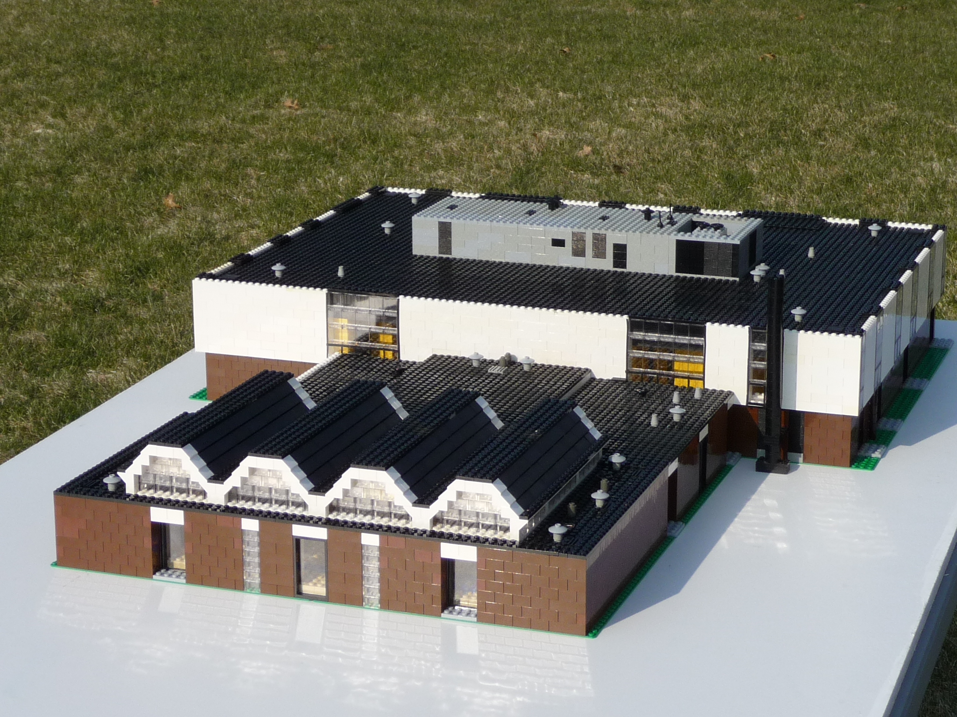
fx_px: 2322
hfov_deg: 23.3
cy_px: 358
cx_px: 478
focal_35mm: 84
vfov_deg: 17.6
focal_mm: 8.5
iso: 100
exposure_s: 1/1300
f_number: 4.2
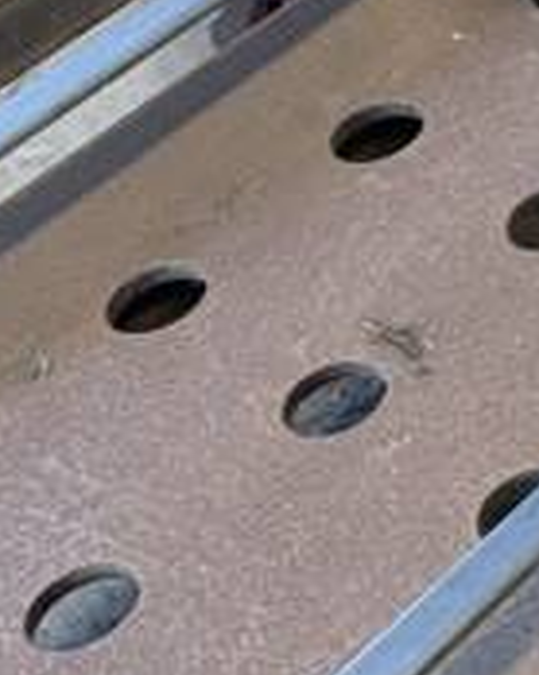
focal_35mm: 138
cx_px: 1446
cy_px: -365
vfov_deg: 13.1
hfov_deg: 9.5
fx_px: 2754
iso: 400
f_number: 1.78
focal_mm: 6.76
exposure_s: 1/50
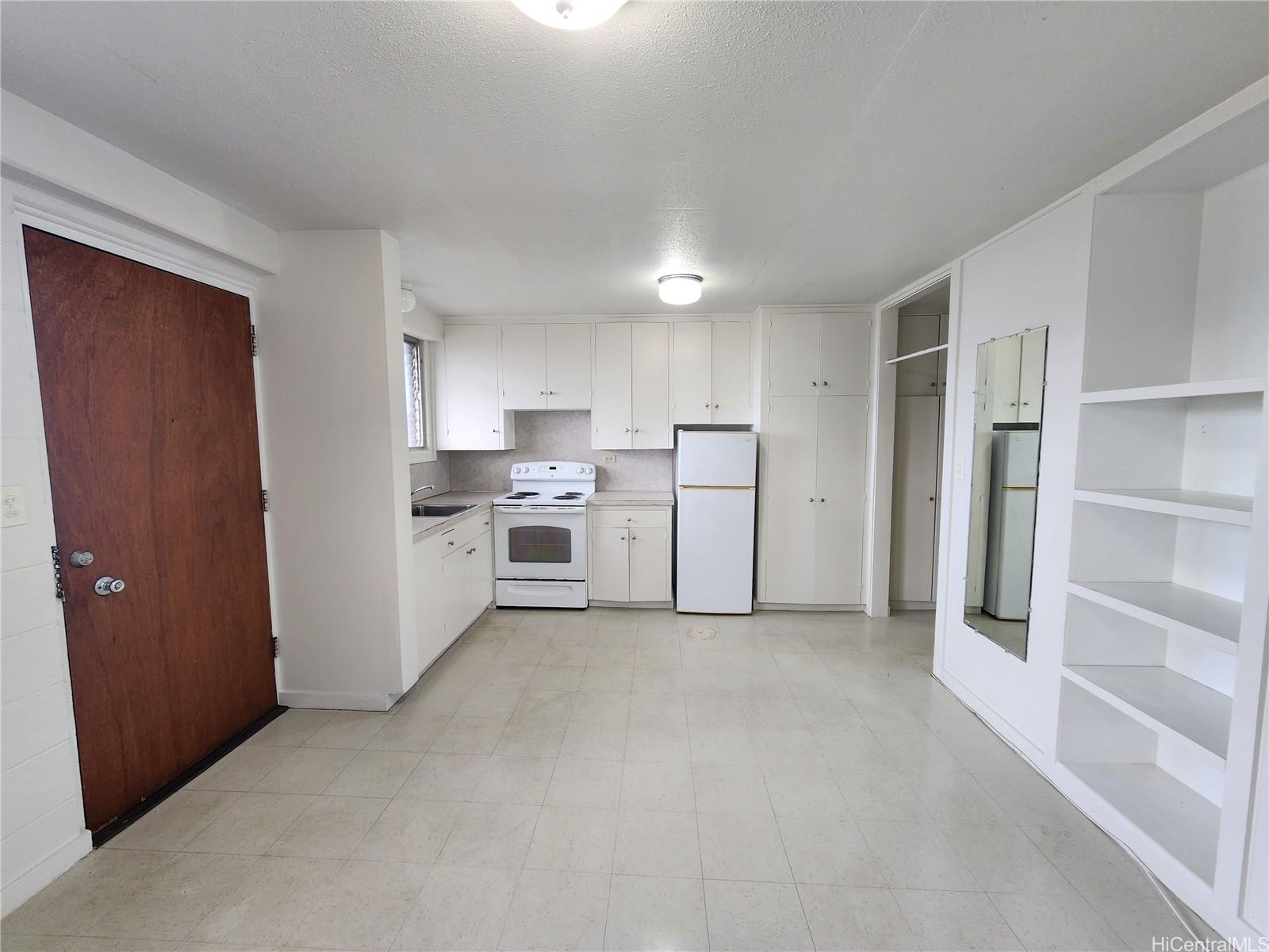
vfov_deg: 89.9
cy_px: 476
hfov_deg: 106.2
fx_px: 477
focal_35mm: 13
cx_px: 634
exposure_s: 1/60
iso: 100
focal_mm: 2.2
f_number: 2.2
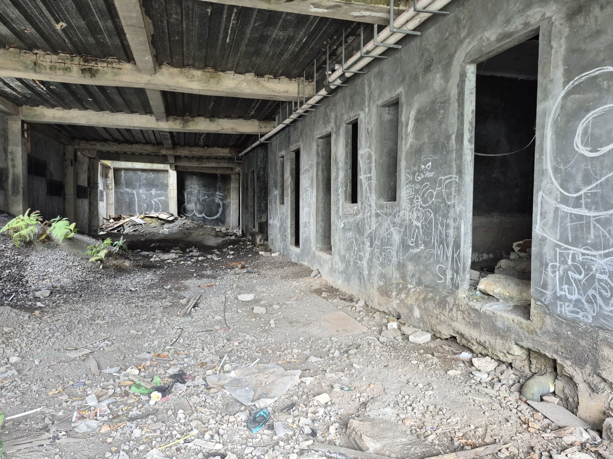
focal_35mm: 23
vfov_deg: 58.9
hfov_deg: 73.9
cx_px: 306
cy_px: 230
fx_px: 407
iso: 200
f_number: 1.8
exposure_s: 1/180
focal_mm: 5.4
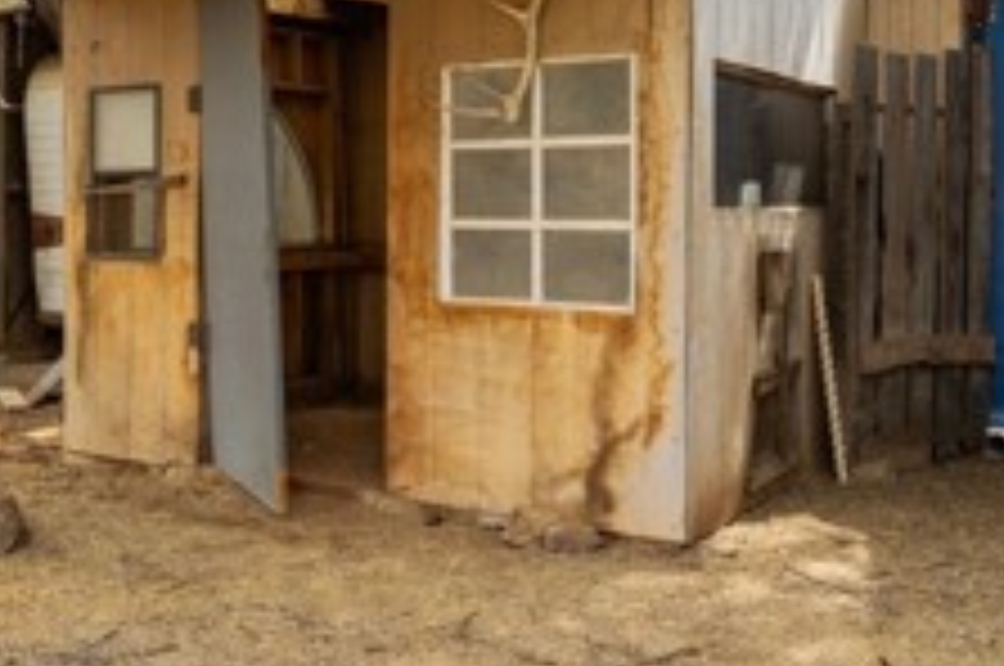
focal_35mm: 46
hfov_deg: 40.1
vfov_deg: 28.9
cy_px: 207
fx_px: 1281
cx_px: 131
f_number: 7.1
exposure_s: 1/20
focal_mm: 16
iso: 400
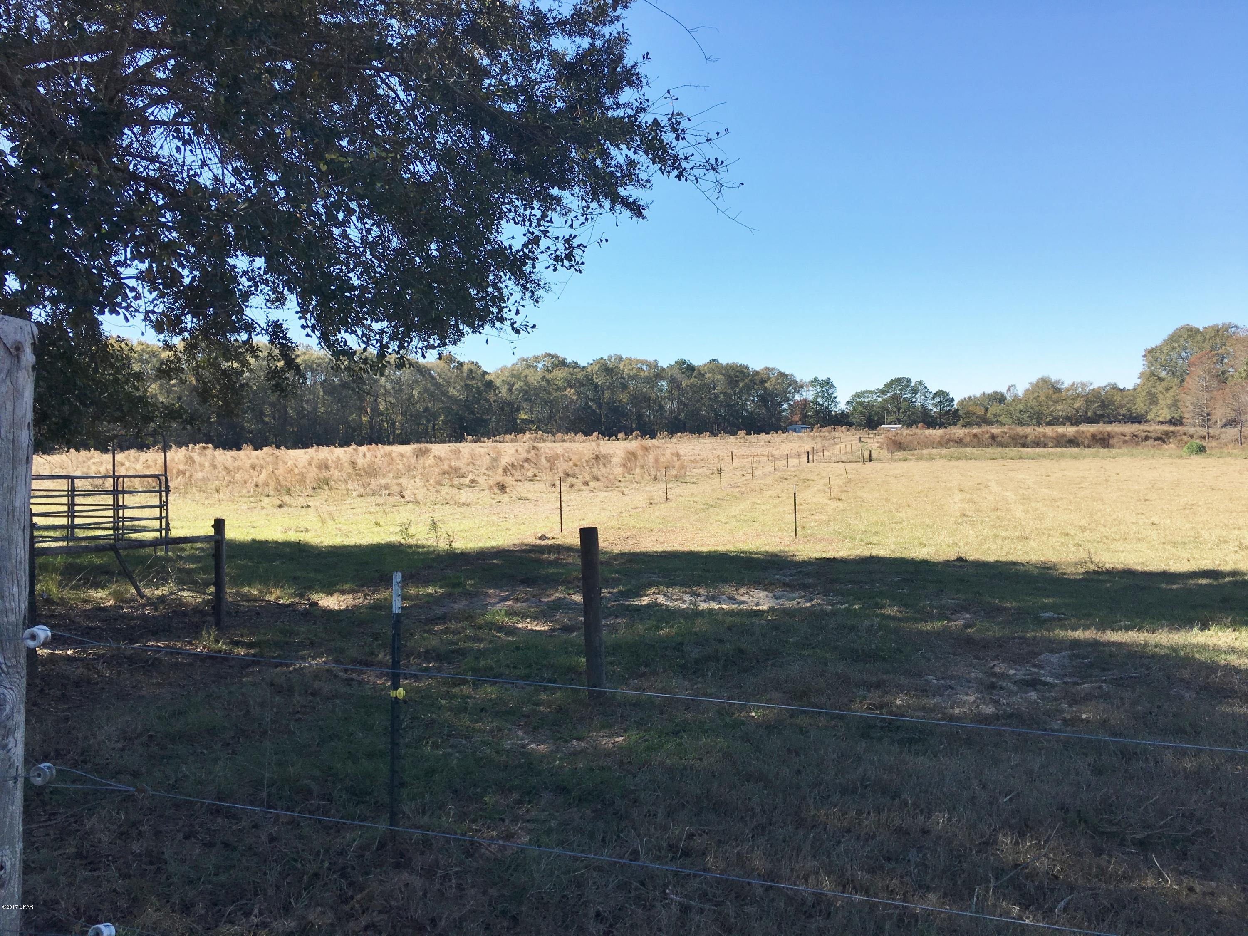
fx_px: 1046
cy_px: 468
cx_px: 624
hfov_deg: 61.7
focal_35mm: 29
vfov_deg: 48.2
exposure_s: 1/1012
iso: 25
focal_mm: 4.15
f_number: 2.2
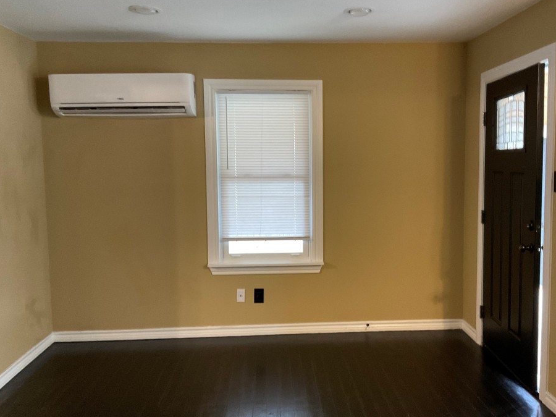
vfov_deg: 42.9
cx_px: 303
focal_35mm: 33
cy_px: 204
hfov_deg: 55.3
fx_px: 530
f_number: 1.8
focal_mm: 3
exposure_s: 1/40
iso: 250
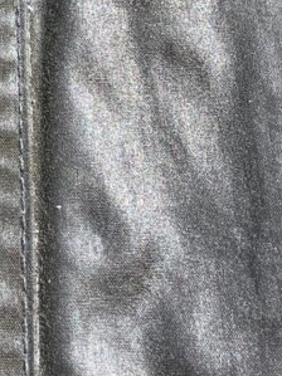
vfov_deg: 20.5
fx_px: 967
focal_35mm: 89
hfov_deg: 16.3
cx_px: 4
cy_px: -83
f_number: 1.8
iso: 25
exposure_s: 1/991
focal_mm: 4.25
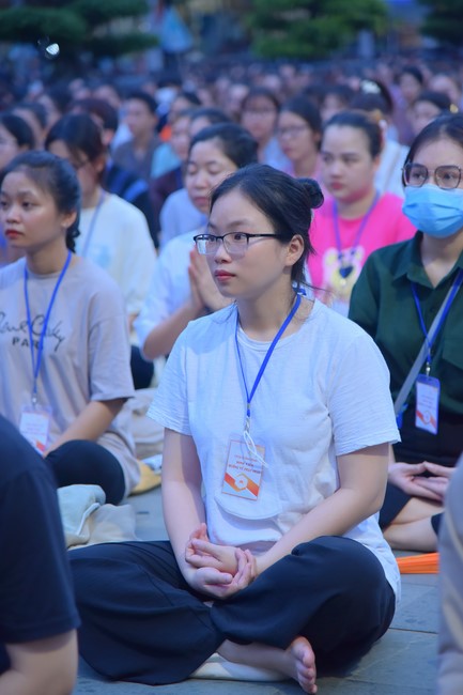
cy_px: 348
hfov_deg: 11.4
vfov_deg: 17.1
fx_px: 2316
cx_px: 232
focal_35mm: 120
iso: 1600
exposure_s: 1/100
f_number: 4
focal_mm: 120
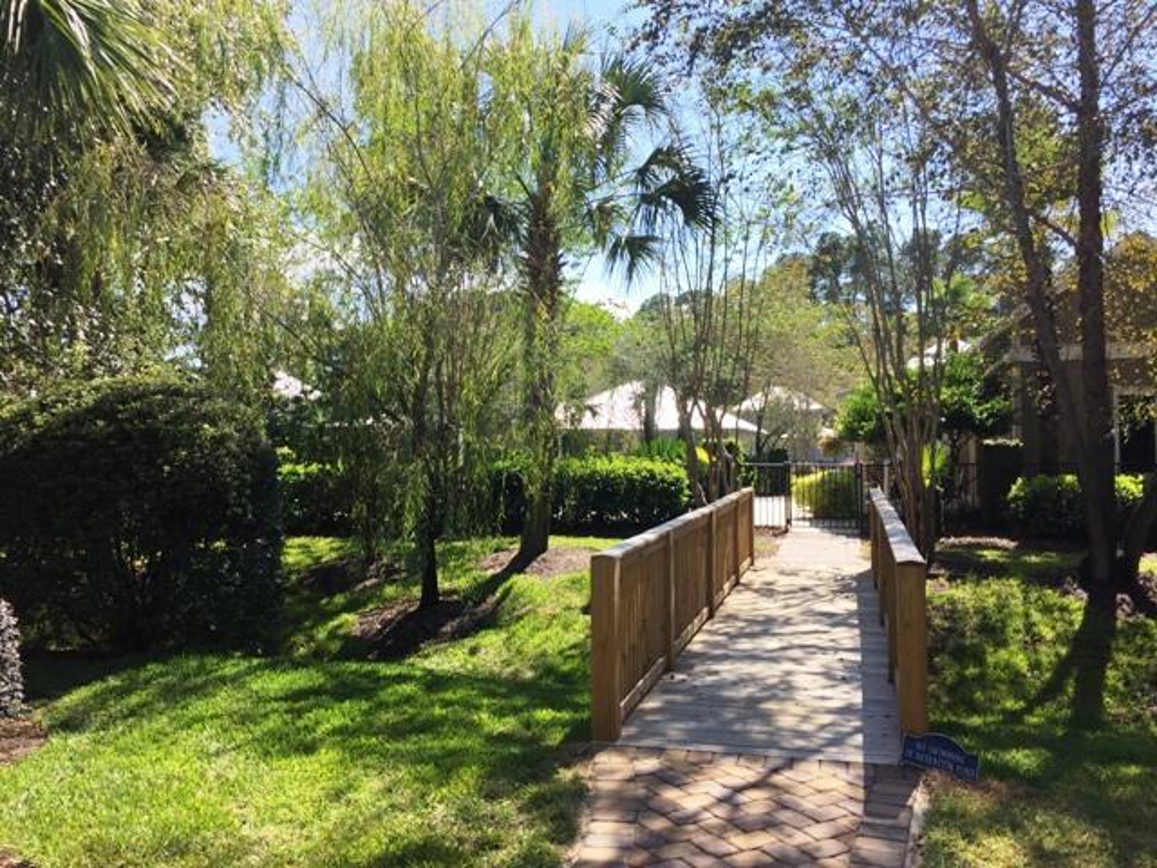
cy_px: 434
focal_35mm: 29
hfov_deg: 61.7
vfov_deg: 48.2
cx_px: 578
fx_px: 969
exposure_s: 1/1130
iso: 32
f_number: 2.2
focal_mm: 4.15
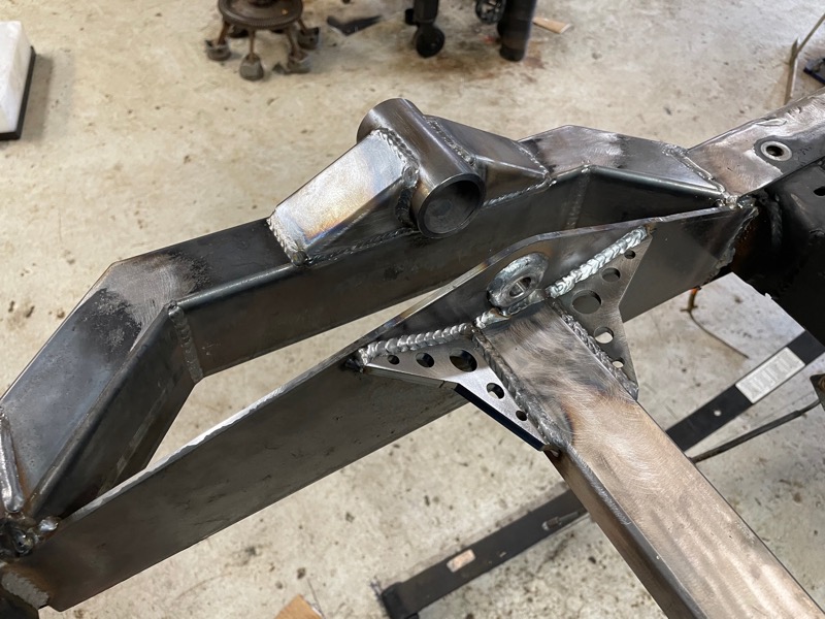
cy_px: 310
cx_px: 412
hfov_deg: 67.3
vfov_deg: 53.1
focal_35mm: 26
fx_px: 620
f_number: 1.6
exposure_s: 1/60
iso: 250
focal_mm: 4.2
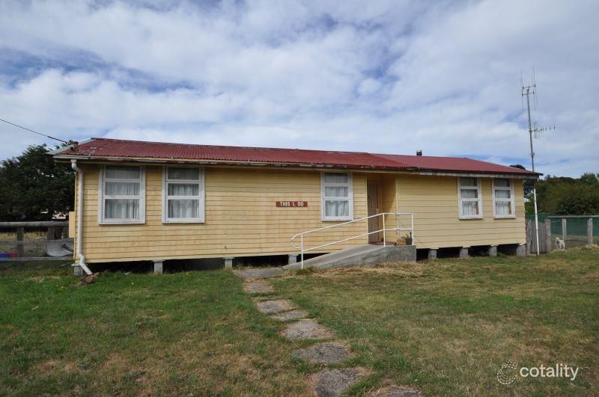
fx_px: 324
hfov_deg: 85.5
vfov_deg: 63.1
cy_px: 198
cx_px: 300
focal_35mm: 20
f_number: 10
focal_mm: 13
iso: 200
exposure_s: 1/400
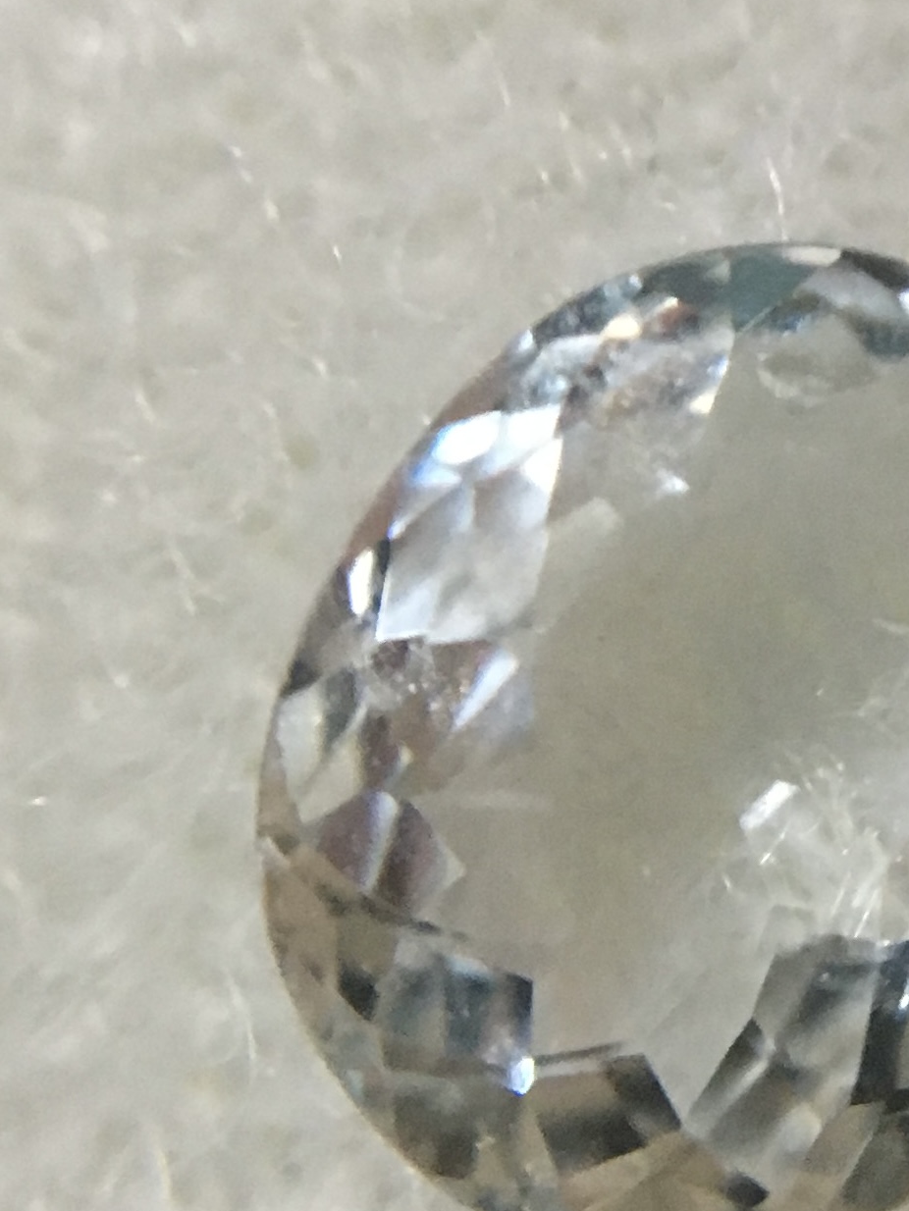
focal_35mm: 71
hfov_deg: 20.5
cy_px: 706
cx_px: 704
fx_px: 2485
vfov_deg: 27.4
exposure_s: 1/33
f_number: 2.2
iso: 200
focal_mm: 4.15
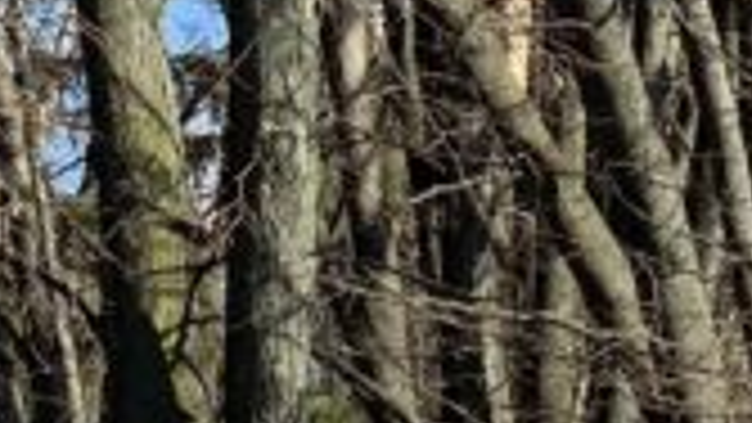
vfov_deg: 3.5
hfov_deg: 6.1
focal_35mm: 347
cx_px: -423
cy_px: 1012
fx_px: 6920
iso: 16
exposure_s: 1/826
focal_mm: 6
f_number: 2.4
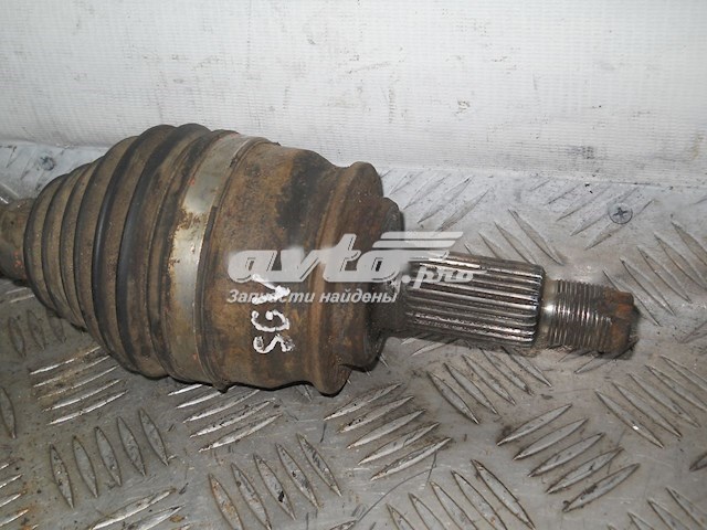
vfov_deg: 35.1
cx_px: 354
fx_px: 837
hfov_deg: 45.8
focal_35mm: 41
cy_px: 265
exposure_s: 1/30
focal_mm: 6.72
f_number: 5.5
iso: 80
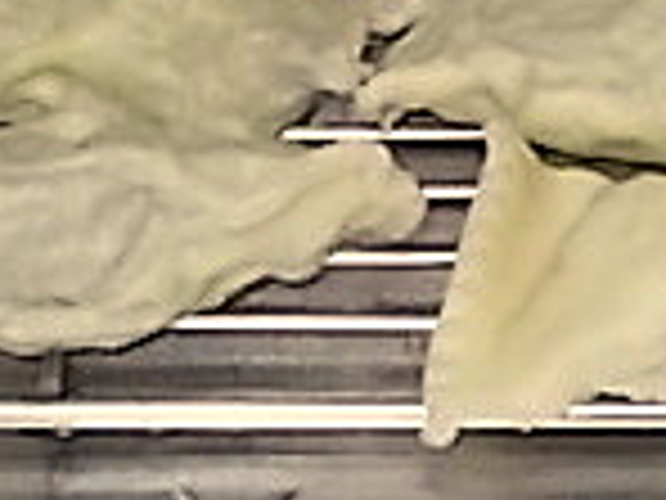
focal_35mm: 251
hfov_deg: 7.9
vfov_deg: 5.9
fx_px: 4829
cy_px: -68
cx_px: 414
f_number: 4.9
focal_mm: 10.3
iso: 200
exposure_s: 1/30
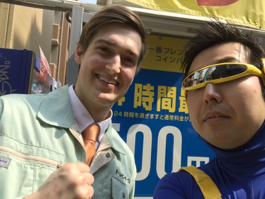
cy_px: 100
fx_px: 245
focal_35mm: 32
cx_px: 132
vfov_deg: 44.2
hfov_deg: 56.8
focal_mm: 2.87
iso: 25
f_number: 2.2
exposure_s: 1/314
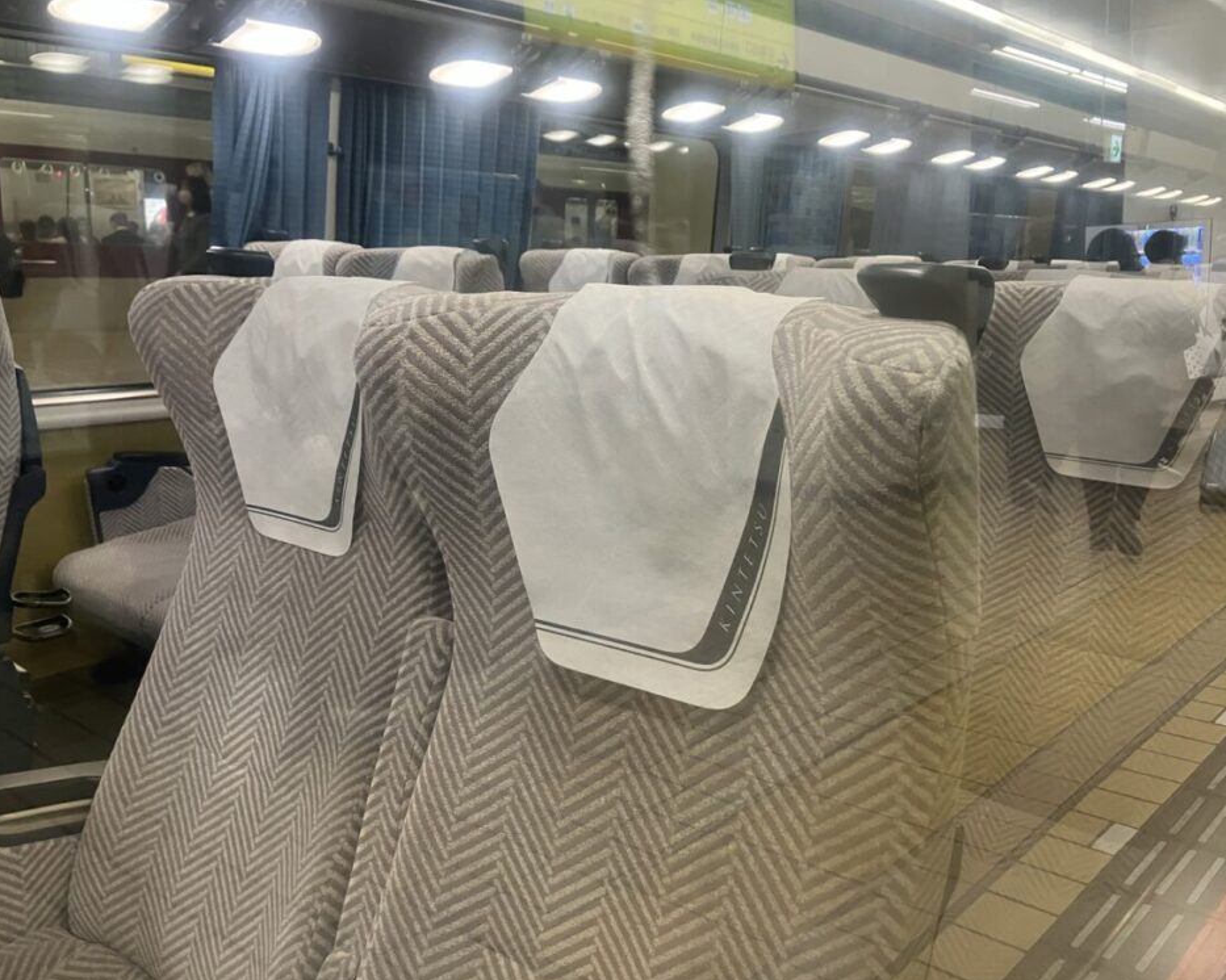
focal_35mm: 30
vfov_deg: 48.5
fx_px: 1088
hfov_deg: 58.8
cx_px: 627
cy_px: 482
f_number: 1.8
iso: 125
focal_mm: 3.99
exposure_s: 1/60
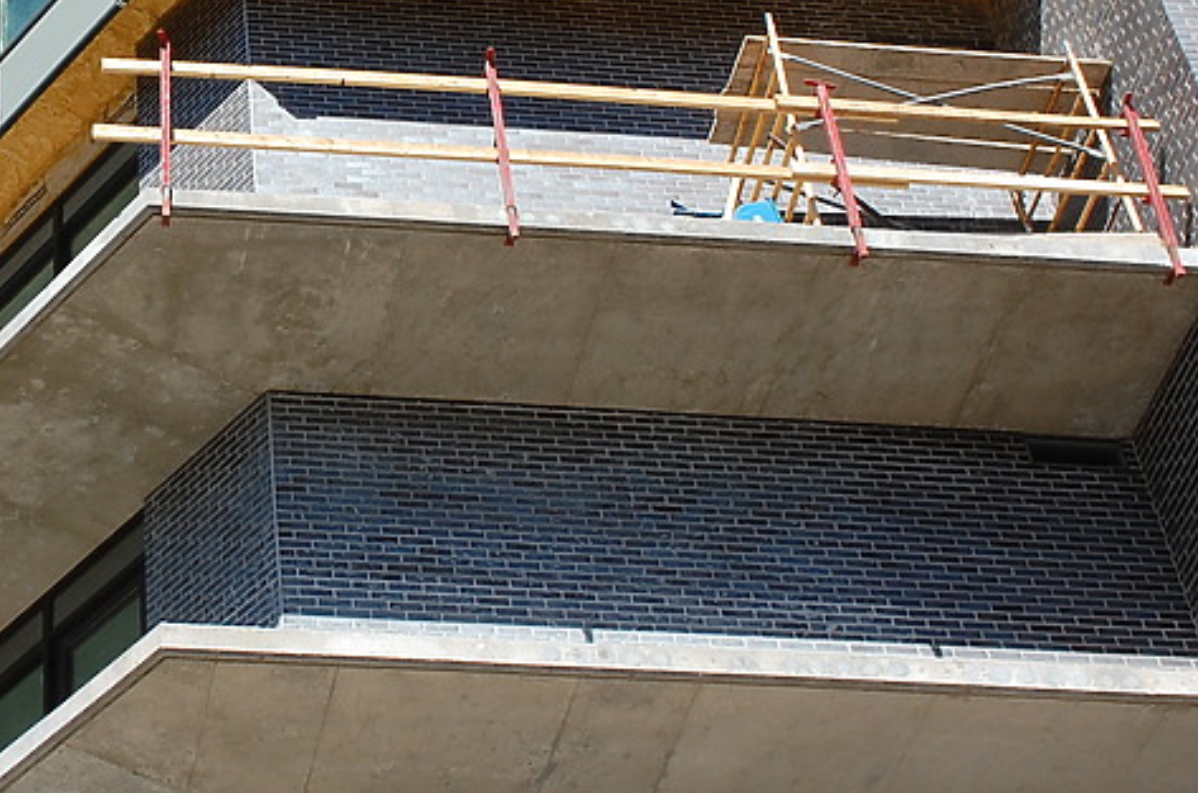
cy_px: 125
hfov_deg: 24.5
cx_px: 73
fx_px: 2656
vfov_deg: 16.8
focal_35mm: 80
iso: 280
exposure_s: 1/250
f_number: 10
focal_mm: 28
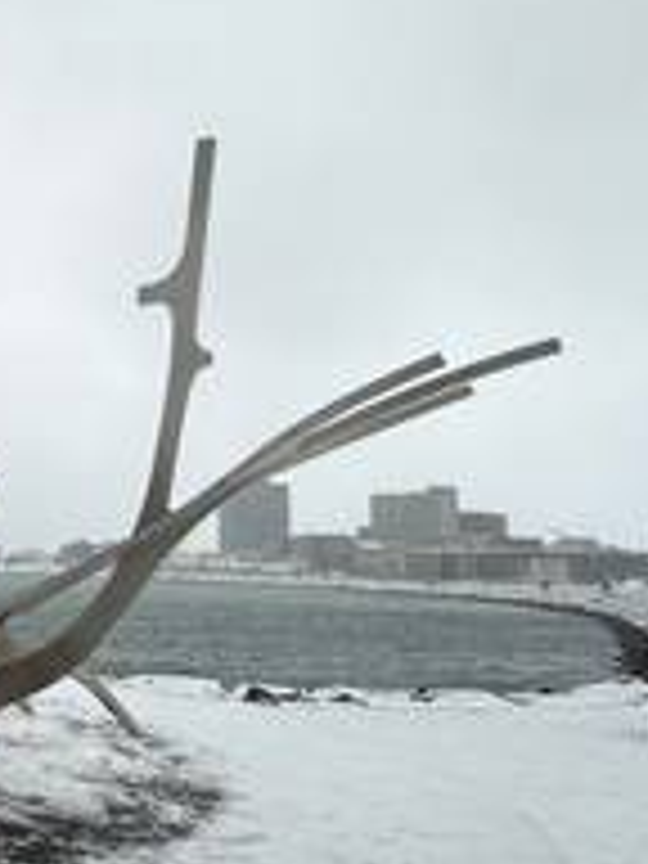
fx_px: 874
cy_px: 490
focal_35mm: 35
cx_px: -207
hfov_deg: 31.1
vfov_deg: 52.5
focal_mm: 2.22
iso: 50
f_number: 2.2
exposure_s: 1/127
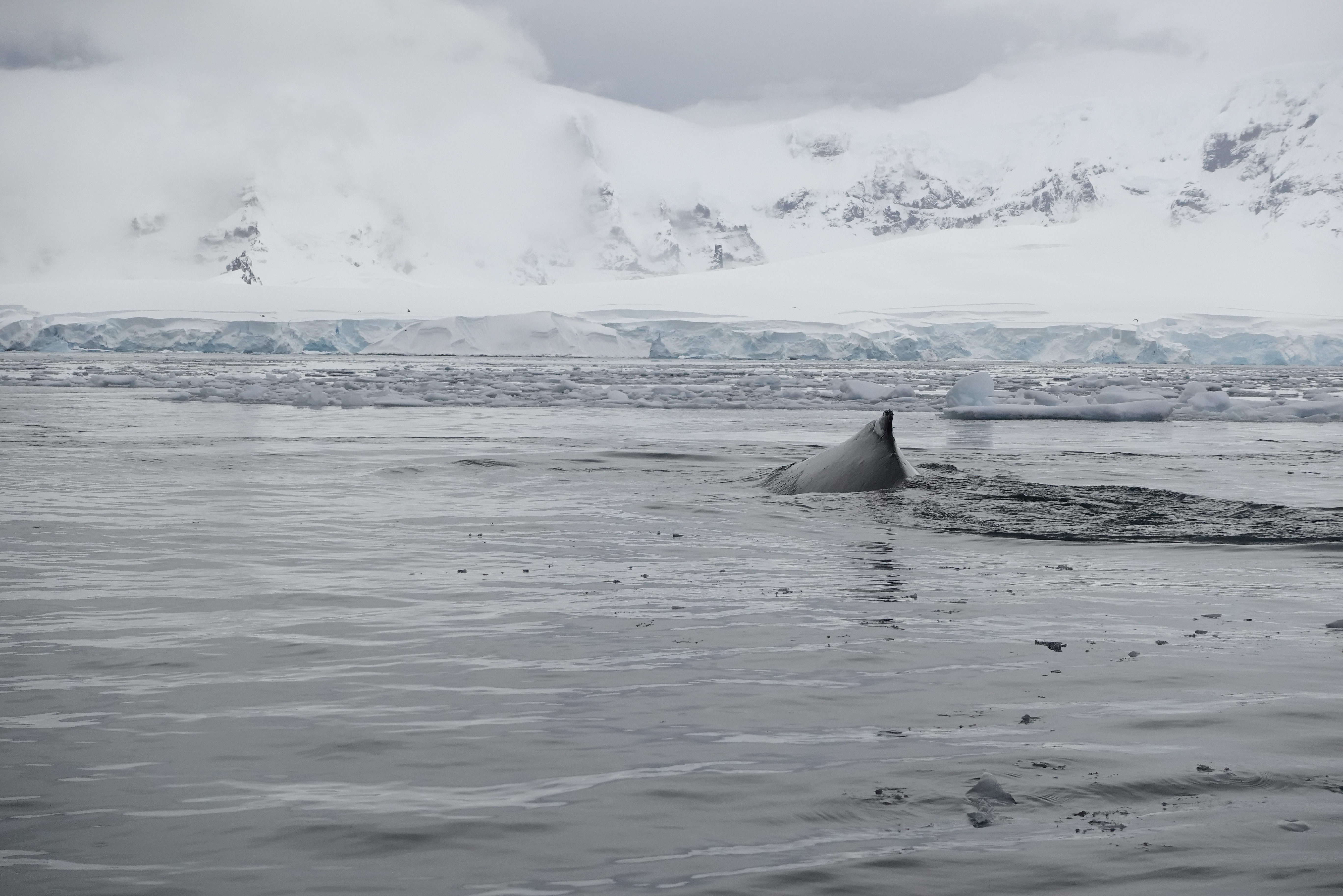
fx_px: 2611
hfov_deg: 28.8
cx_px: 672
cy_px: 448
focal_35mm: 70
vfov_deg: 19.5
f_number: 6.3
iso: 1250
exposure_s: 1/2000
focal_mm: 25.7
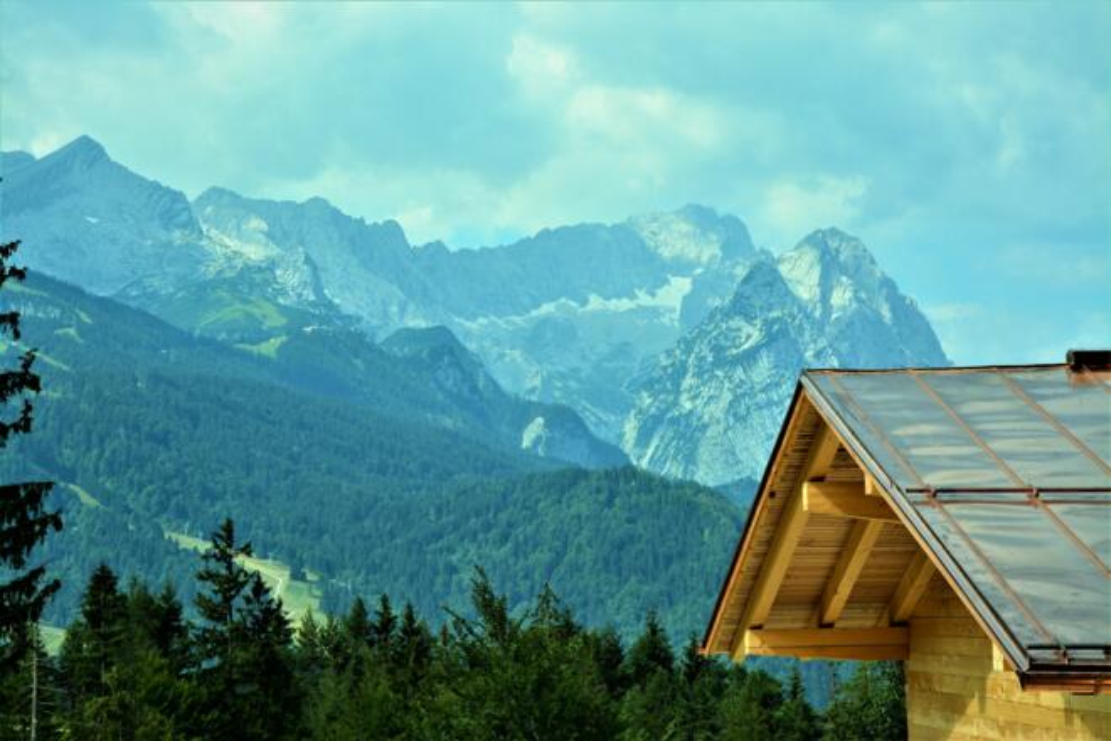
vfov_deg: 15.7
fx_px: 2685
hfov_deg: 23.4
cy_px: 370
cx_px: 556
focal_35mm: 87
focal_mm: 58
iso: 110
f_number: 8
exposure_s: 1/250
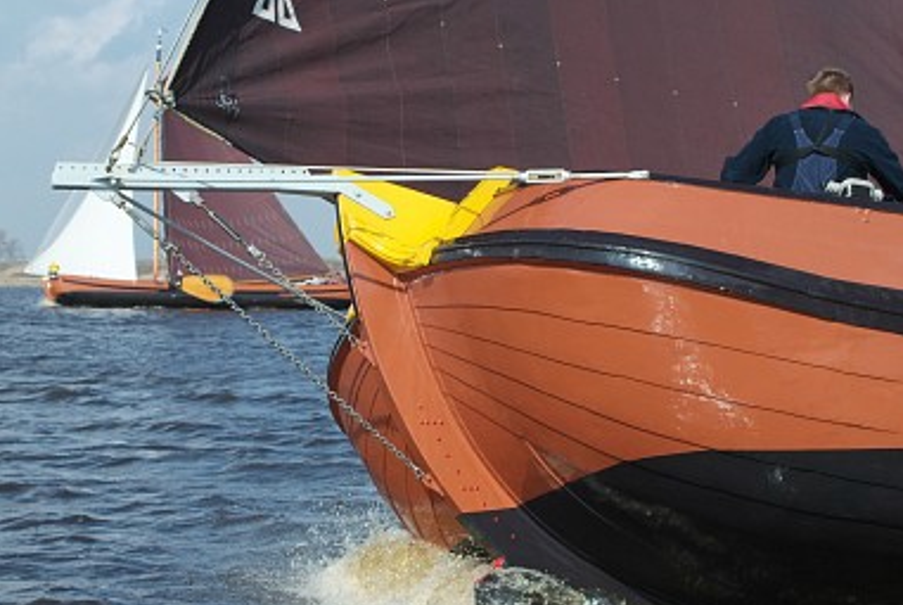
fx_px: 2135
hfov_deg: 23.9
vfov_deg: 16.1
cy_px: 333
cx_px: 417
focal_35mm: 85
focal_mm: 48
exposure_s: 1/1500
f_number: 6.7
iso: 400
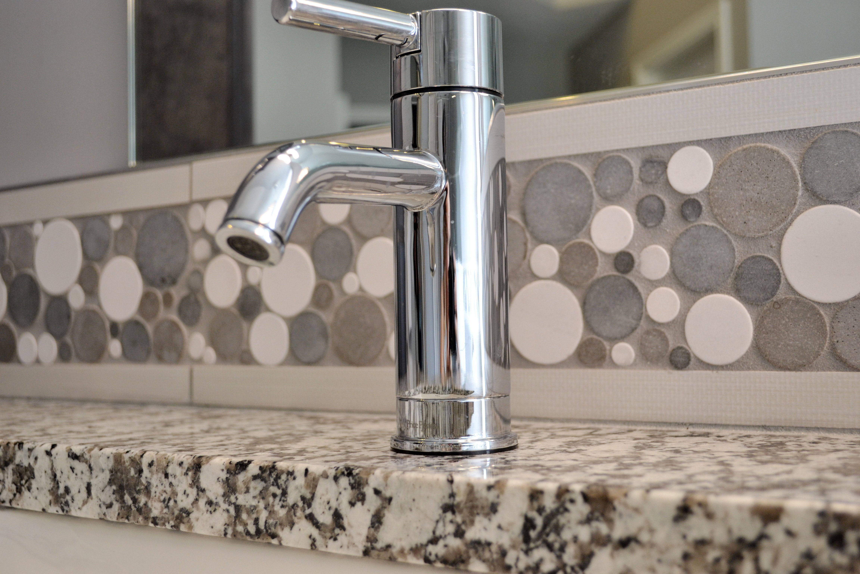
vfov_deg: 29.9
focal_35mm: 45
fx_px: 1075
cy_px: 287
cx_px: 430
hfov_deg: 43.6
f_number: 4.5
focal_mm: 30
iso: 560
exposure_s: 1/60
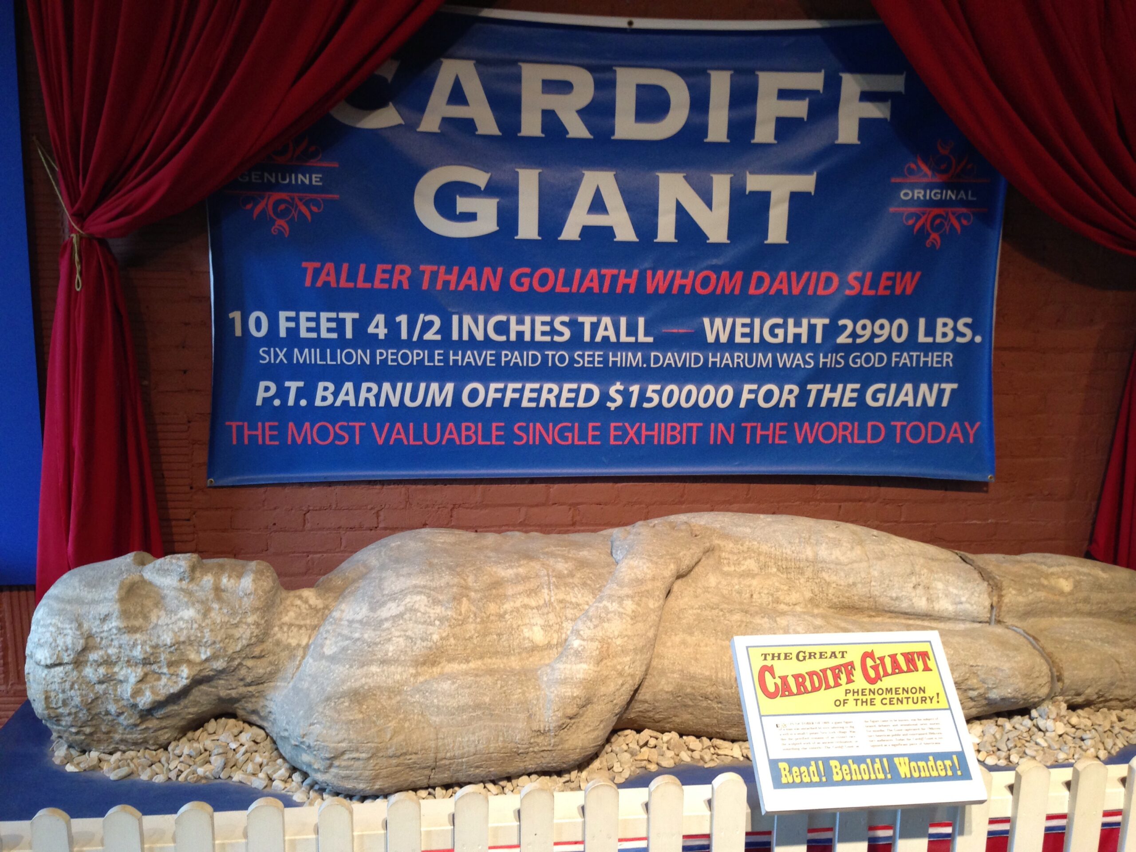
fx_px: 1083
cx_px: 568
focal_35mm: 33
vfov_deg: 42.9
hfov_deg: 55.4
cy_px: 426
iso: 125
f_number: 2.4
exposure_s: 1/20
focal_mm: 4.13
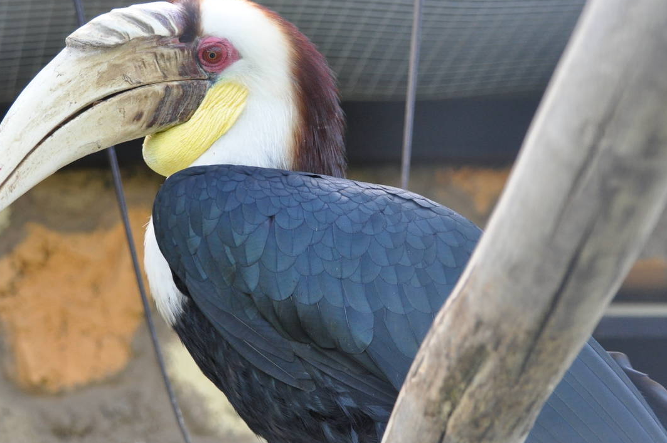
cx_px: 262
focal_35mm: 158
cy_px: 224
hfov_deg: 13.0
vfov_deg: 8.7
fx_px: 2924
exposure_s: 1/250
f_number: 4.5
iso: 800
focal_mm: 70
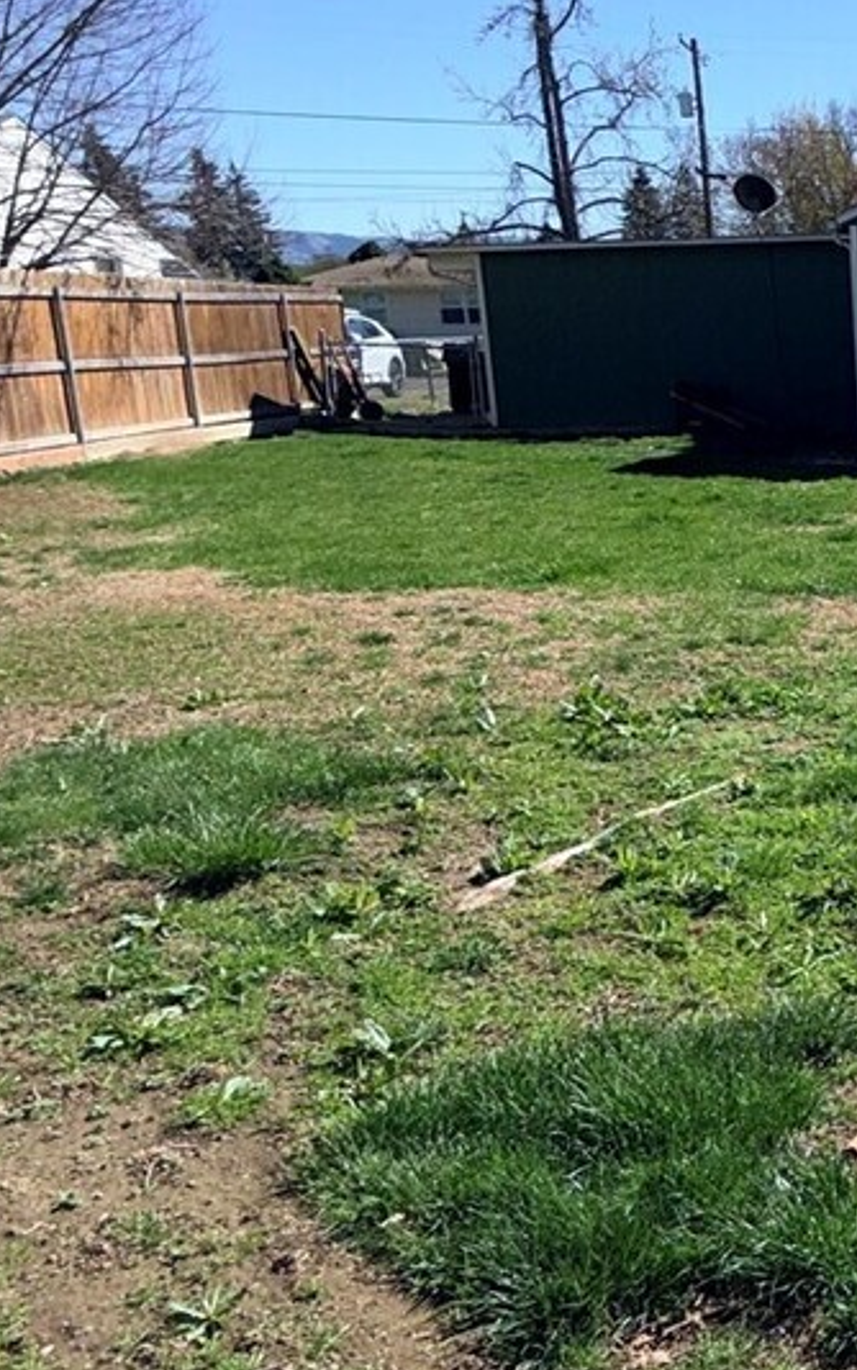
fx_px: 1494
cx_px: 1185
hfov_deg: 26.0
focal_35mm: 40
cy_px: 647
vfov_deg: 49.2
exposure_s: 1/1211
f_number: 2.2
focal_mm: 2.22
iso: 16
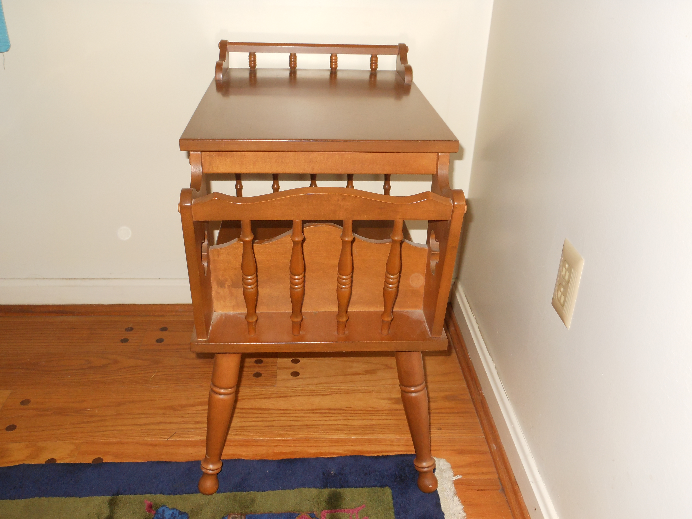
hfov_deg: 55.4
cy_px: 260
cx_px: 346
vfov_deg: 42.9
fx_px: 660
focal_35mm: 33
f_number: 4
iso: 200
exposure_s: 1/25
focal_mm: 5.9
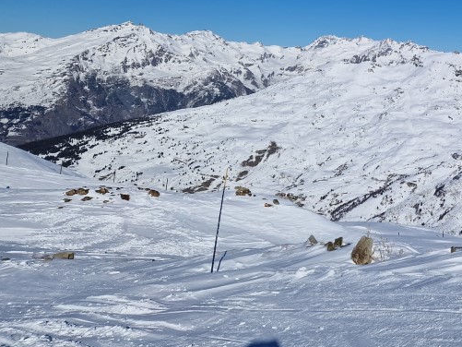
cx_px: 456
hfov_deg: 36.6
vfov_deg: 29.8
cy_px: 45
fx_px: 627
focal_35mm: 47
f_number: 1.8
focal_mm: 5.4
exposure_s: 1/5632
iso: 50
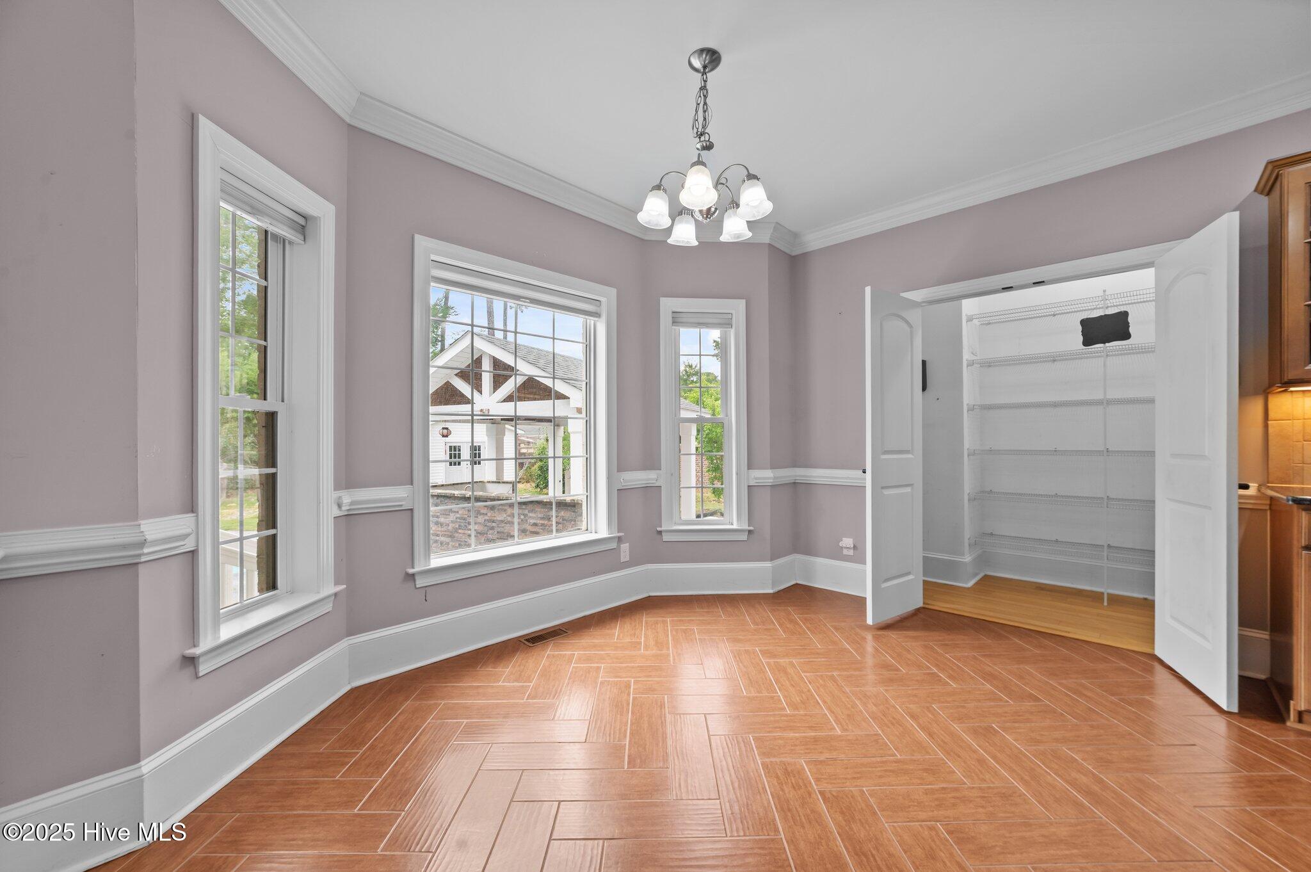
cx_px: 656
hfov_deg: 104.3
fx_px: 509
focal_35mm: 14
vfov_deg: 81.1
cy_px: 436
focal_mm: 14
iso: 250
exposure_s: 1/13
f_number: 8
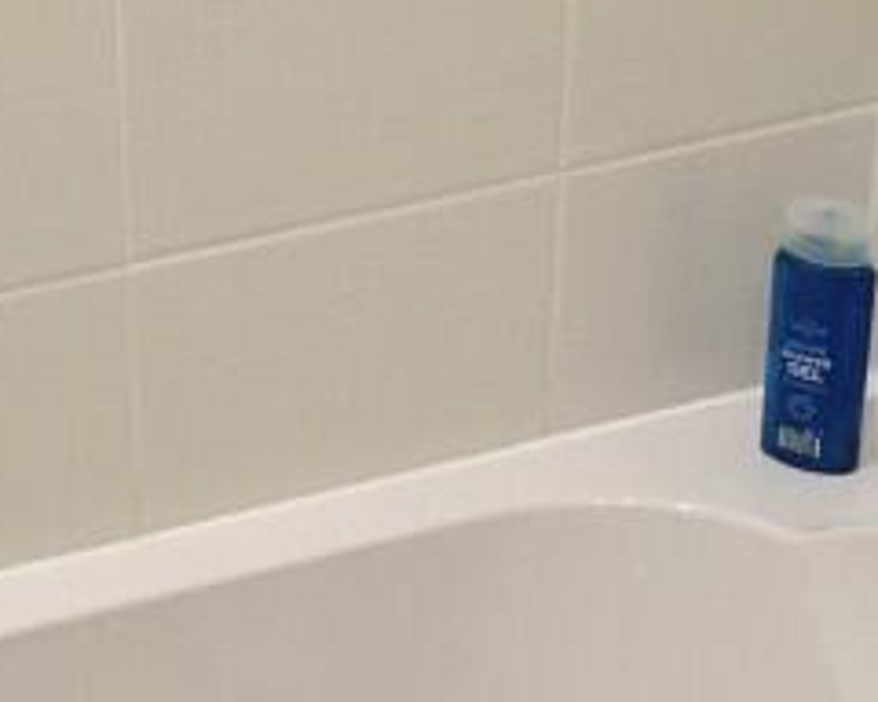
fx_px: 3144
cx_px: 179
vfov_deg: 12.5
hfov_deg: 15.8
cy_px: 819
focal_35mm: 121
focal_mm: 4.15
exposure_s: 1/33
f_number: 2.2
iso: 160
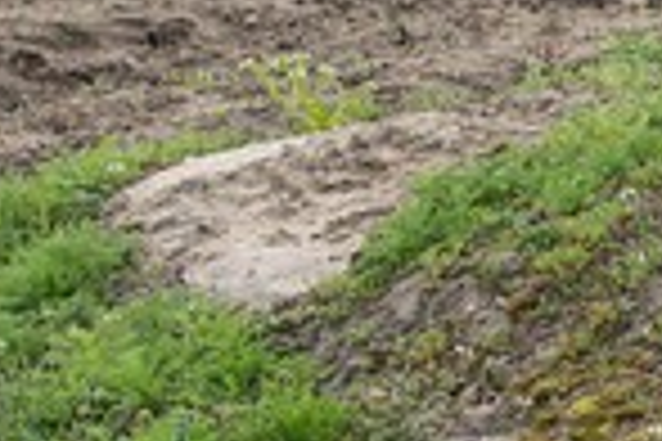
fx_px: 3880
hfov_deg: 8.9
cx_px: 1522
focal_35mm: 211
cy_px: 646
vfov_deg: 6.4
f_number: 8
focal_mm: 28
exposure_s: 1/40
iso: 100
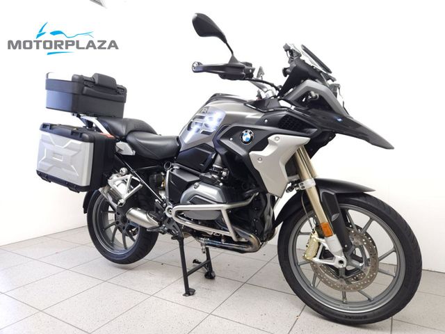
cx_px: 222
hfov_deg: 73.9
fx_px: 296
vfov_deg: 58.9
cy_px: 167
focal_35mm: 23
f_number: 1.8
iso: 125
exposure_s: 1/33
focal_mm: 5.4
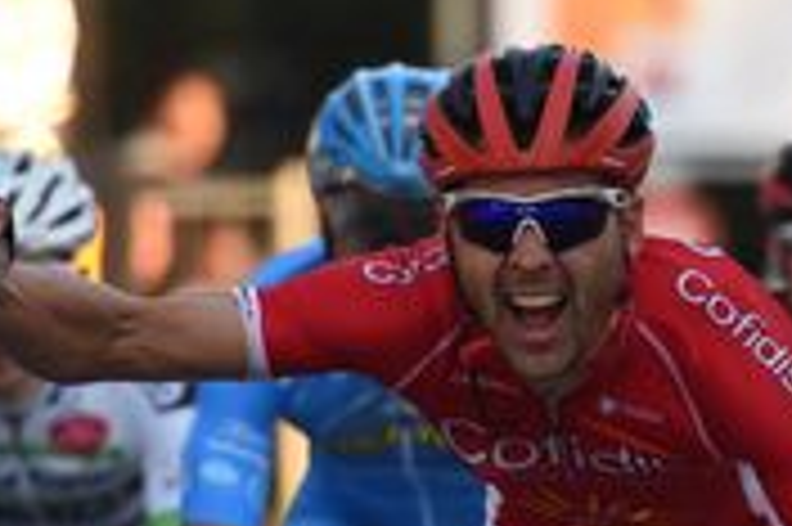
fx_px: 22463
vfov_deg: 1.3
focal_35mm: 1022
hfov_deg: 2.0
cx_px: 603
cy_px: 479
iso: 2500
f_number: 5.6
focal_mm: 400
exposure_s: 1/1000
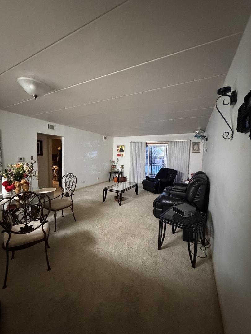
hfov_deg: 85.7
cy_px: 167
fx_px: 135
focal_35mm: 14
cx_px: 126
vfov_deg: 102.1
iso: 1250
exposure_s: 1/30
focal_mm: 2.22
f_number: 2.2
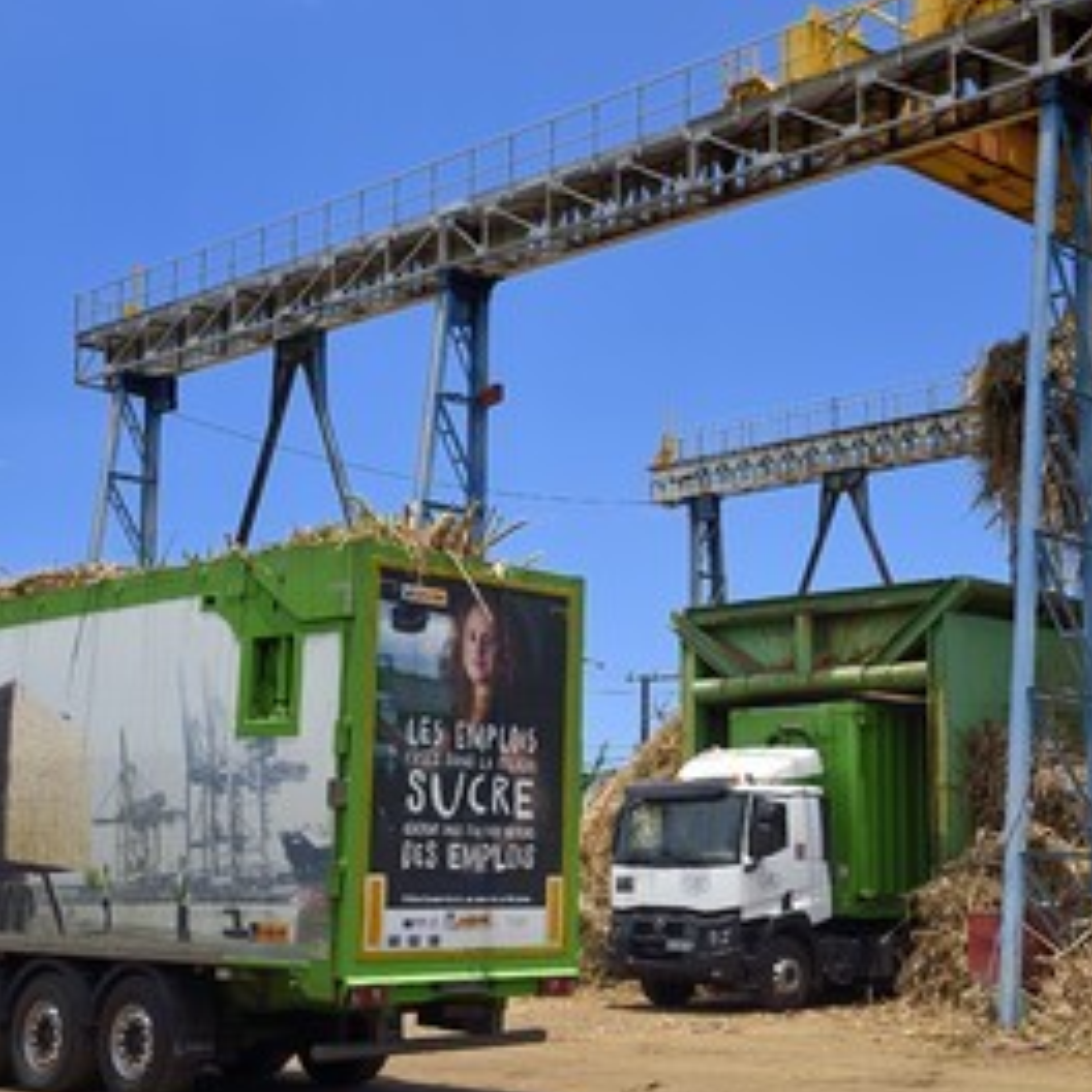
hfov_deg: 31.5
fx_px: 1927
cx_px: 662
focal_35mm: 54
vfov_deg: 31.6
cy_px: 571
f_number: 13
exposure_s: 1/320
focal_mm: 40
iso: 200
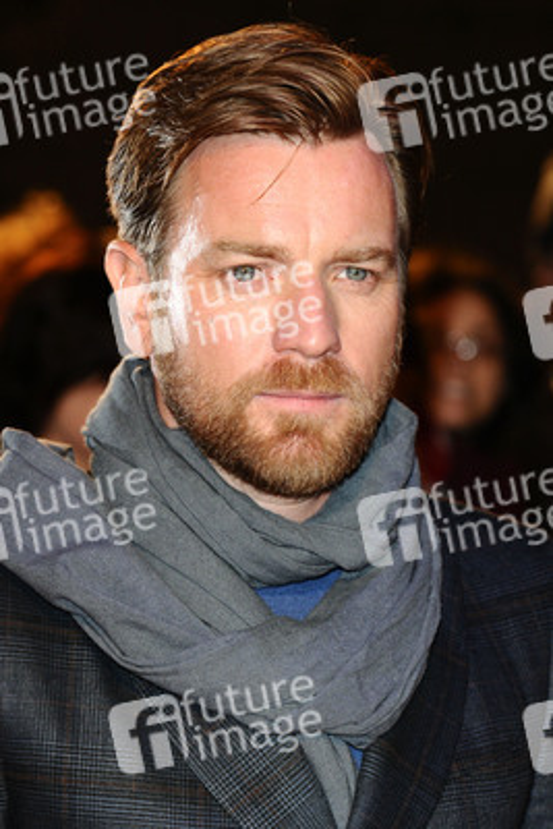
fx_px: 3177
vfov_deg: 14.9
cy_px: 414
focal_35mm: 138
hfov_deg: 9.9
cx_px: 276
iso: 640
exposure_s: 1/200
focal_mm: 92
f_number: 4.5
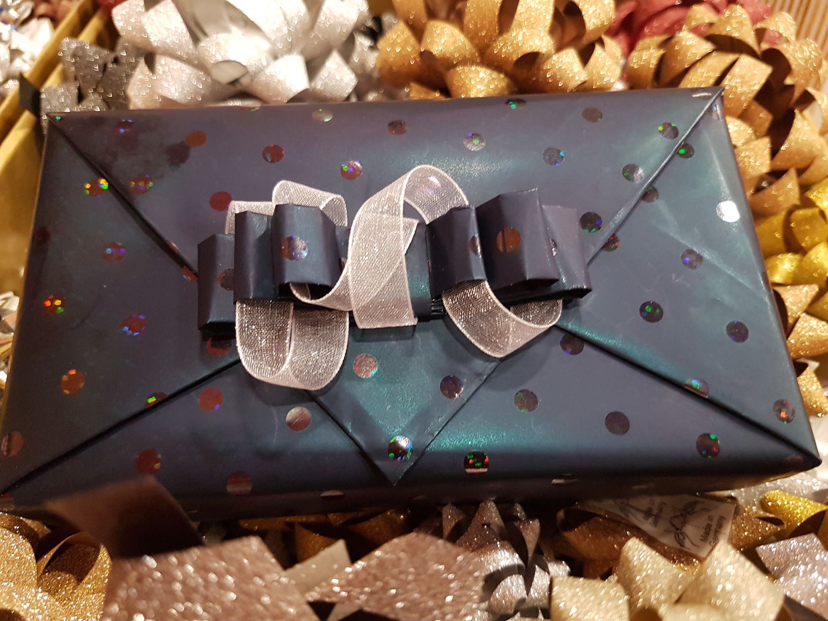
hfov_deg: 67.3
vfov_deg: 53.1
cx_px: 414
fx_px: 622
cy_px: 310
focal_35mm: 26
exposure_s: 1/14
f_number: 1.7
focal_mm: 4.2
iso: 250
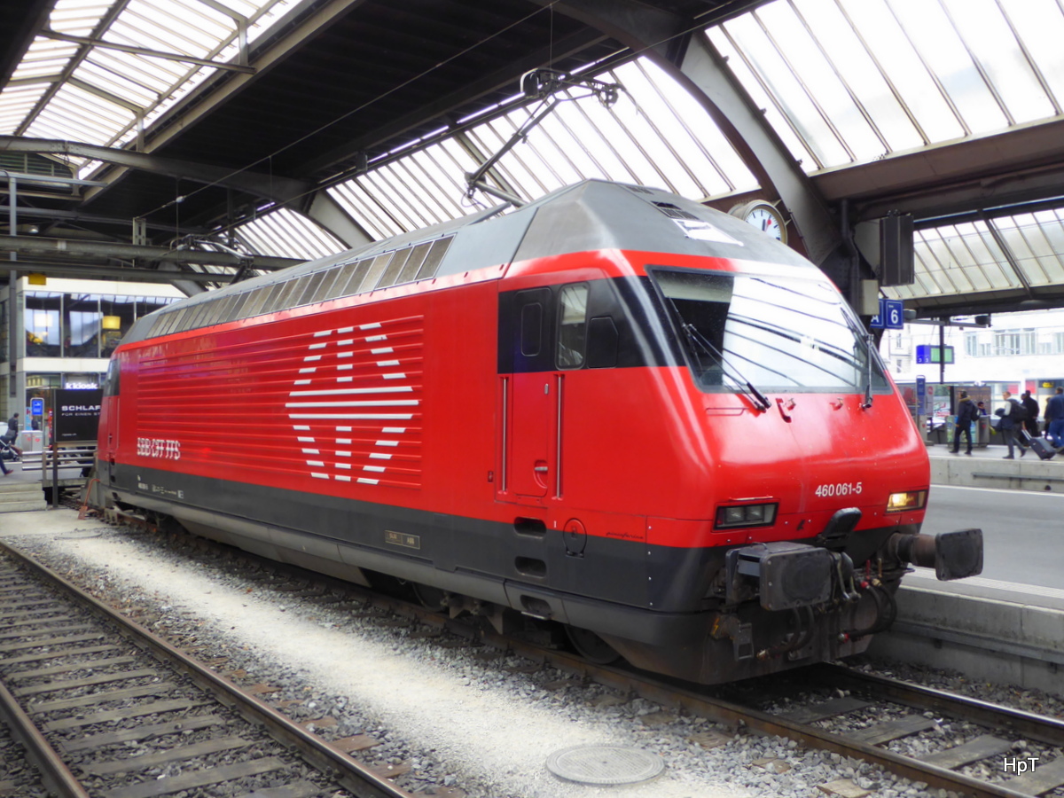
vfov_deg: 41.8
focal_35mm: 34
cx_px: 532
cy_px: 399
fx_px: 1045
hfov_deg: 54.0
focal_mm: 5.8
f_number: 3.6
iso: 125
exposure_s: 1/60
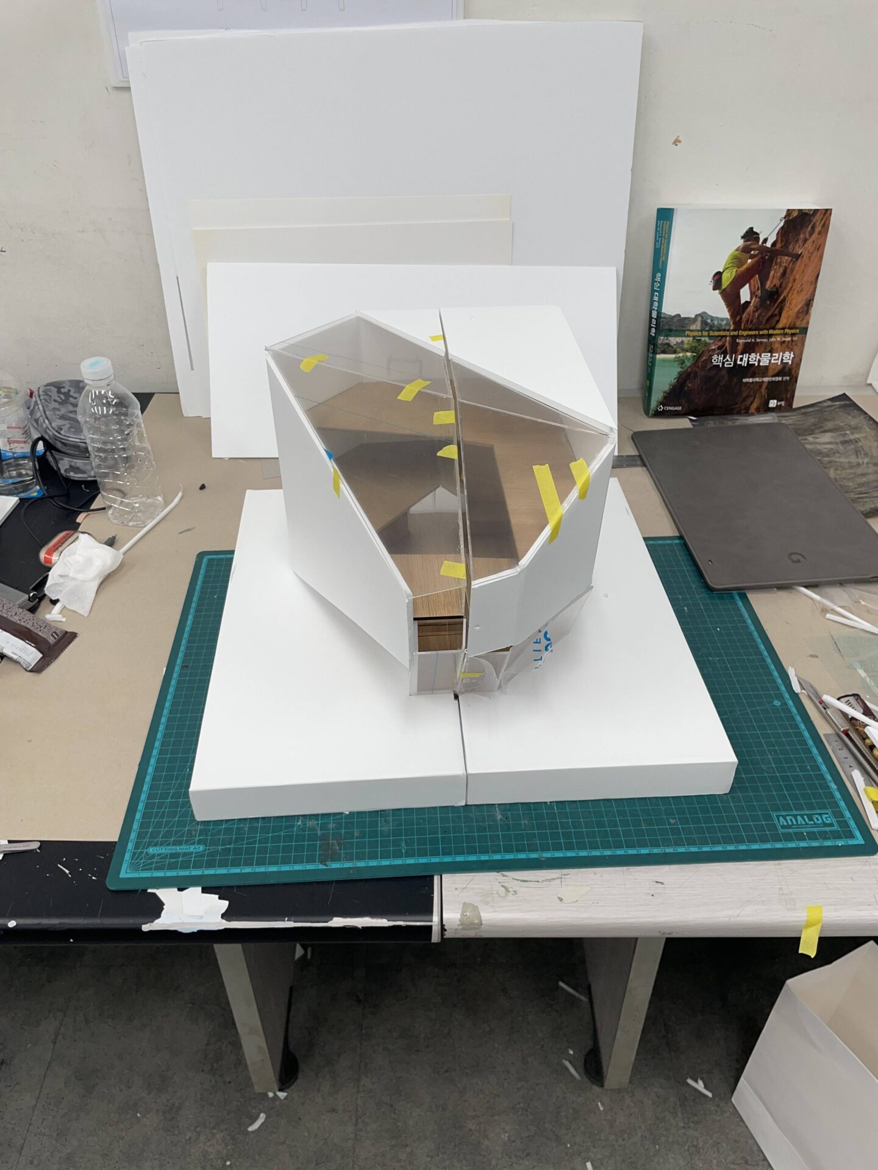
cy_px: 585
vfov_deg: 67.3
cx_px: 439
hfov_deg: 53.1
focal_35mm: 26
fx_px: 879
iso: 50
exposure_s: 1/120
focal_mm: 4.2
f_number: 1.6
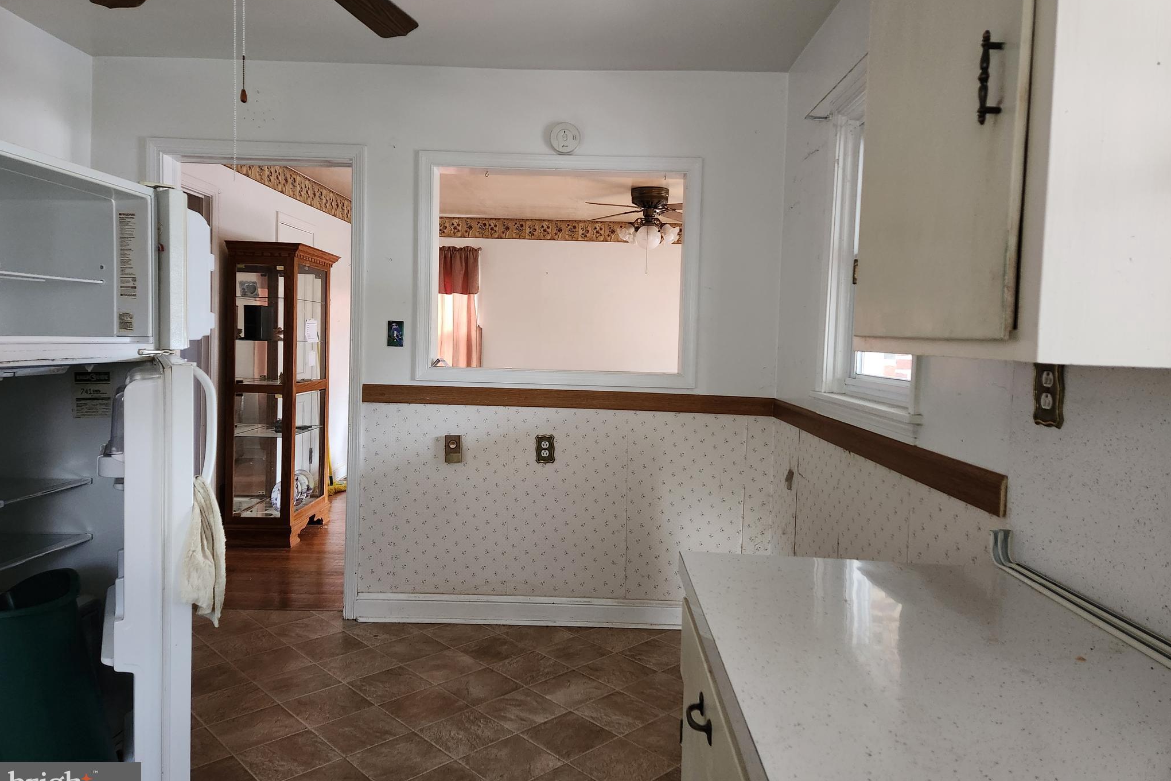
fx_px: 781
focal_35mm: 24
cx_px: 585
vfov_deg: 53.1
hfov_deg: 73.7
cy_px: 368
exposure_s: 1/40
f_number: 1.8
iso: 640
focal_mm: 5.4
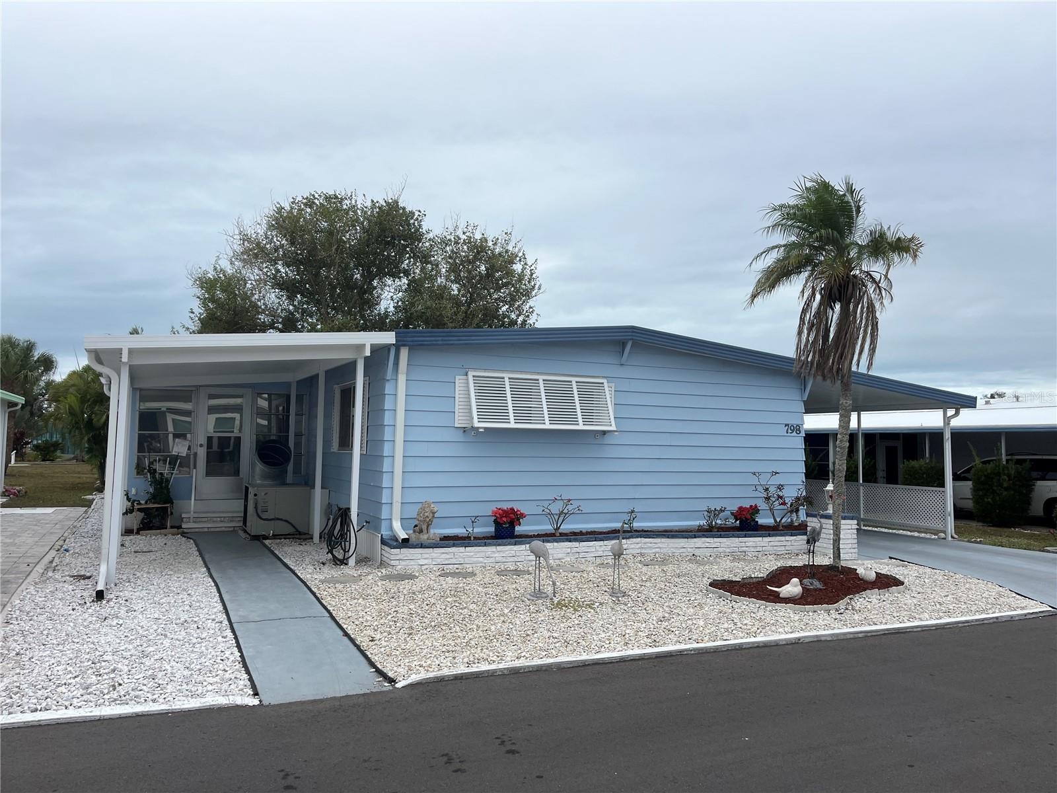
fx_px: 794
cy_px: 396
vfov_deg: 53.1
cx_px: 528
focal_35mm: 26
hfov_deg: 67.3
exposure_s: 1/2309
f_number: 1.6
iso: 50
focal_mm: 5.1
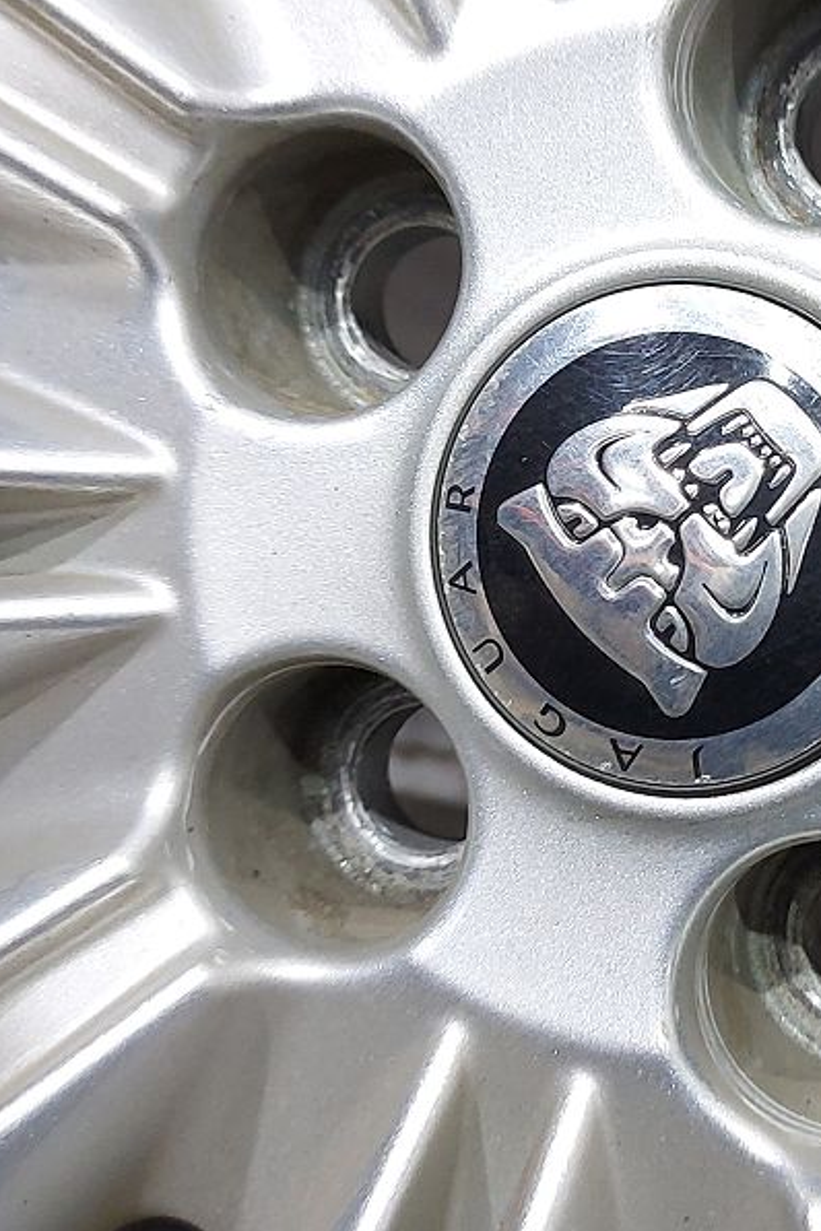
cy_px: 524
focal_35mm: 58
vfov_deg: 34.4
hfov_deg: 22.7
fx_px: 1984
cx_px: 764
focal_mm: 5.23
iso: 200
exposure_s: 1/50
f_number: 1.8
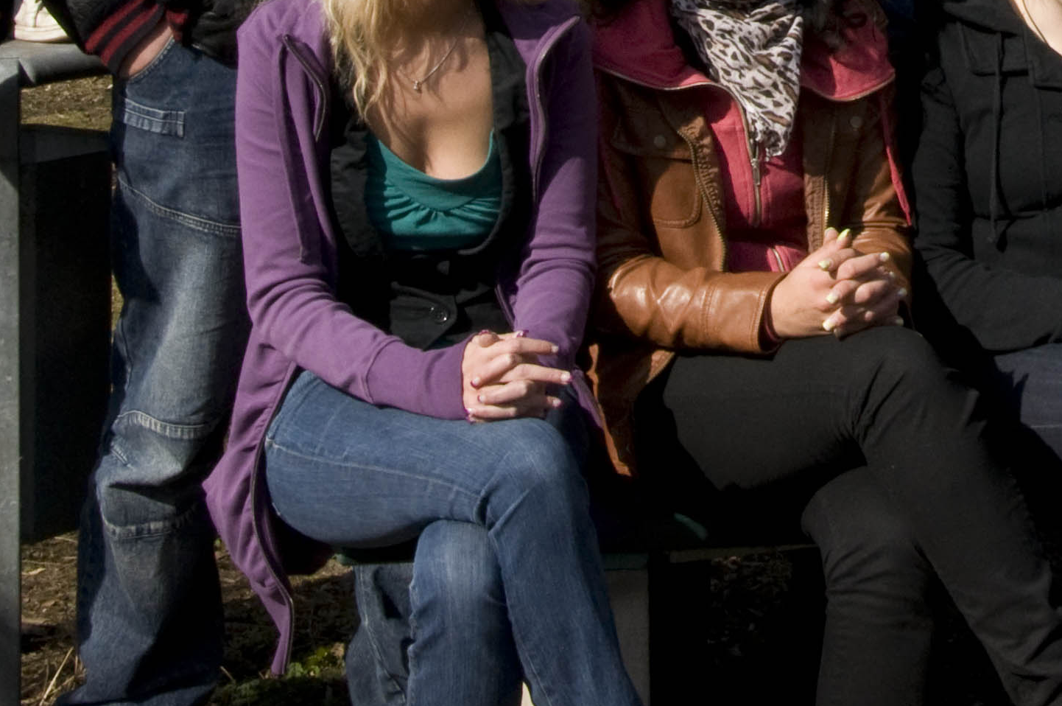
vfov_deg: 11.8
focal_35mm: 111
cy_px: -335
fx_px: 3285
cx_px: 988
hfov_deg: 18.0
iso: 500
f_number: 20
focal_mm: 25
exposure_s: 1/200
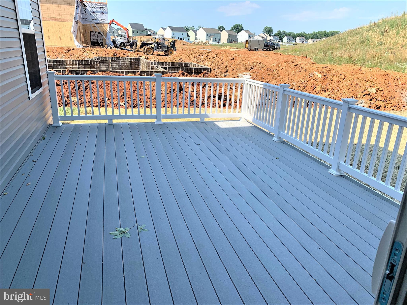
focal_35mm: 26
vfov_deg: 53.1
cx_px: 204
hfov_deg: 67.3
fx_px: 306
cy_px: 152
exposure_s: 1/1124
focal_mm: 4.25
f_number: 1.8
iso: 25
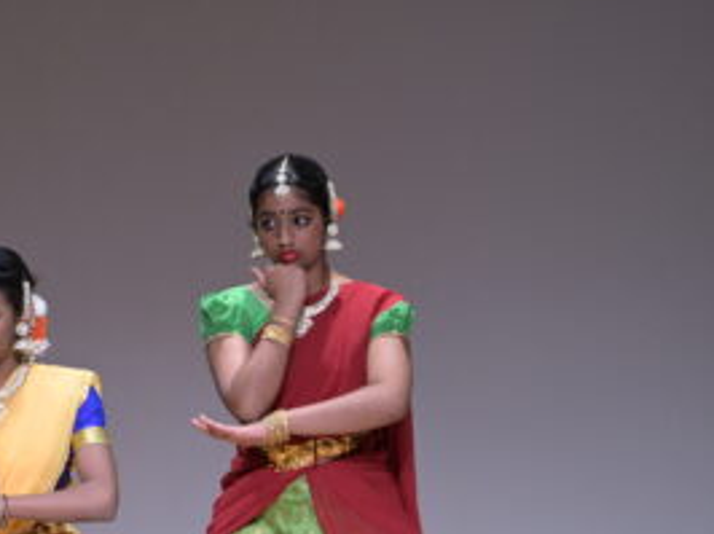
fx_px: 8593
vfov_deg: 3.6
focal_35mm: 417
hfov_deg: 4.7
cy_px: 429
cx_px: -242
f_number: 4.5
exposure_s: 1/60
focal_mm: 150
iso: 220
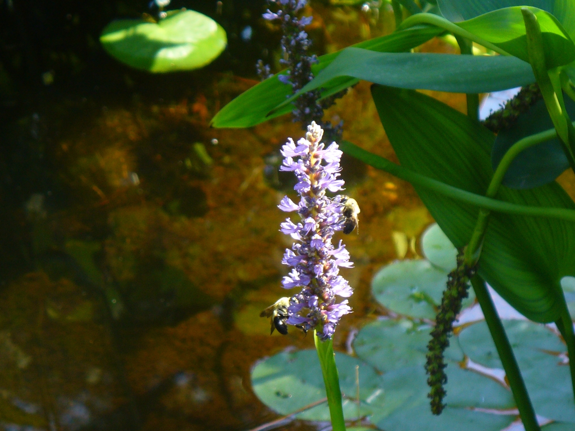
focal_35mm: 202
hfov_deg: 9.8
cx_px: 288
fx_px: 3355
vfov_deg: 7.4
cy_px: 216
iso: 100
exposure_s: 1/50
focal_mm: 24.3
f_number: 3.9
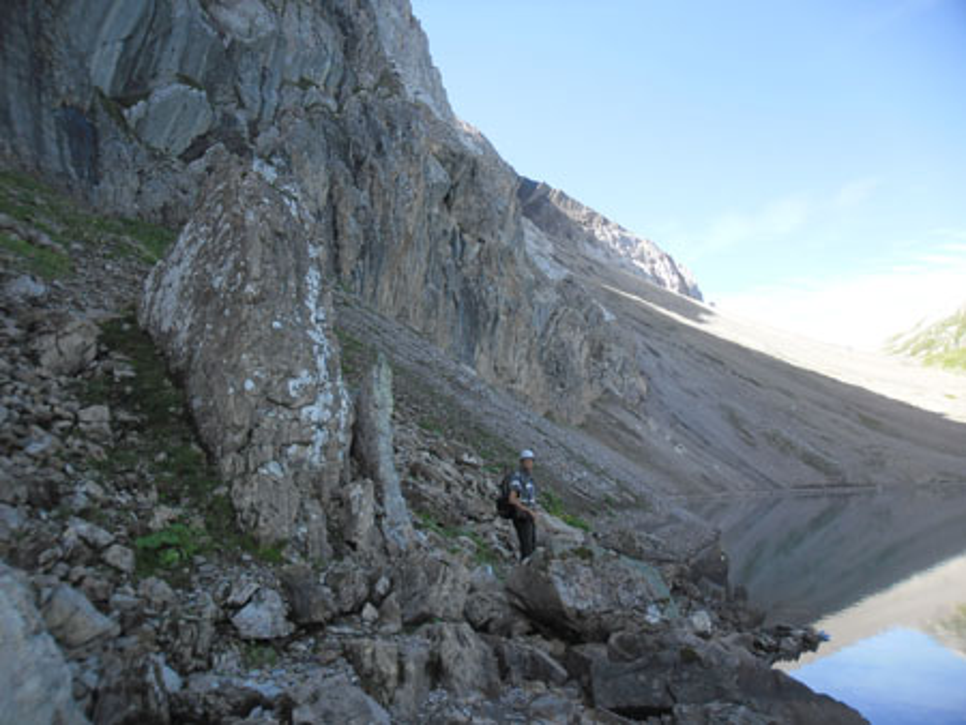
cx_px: 483
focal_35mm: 27
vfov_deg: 51.4
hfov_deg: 65.3
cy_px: 362
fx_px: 754
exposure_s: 1/139
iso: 80
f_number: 3.5
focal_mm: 4.9
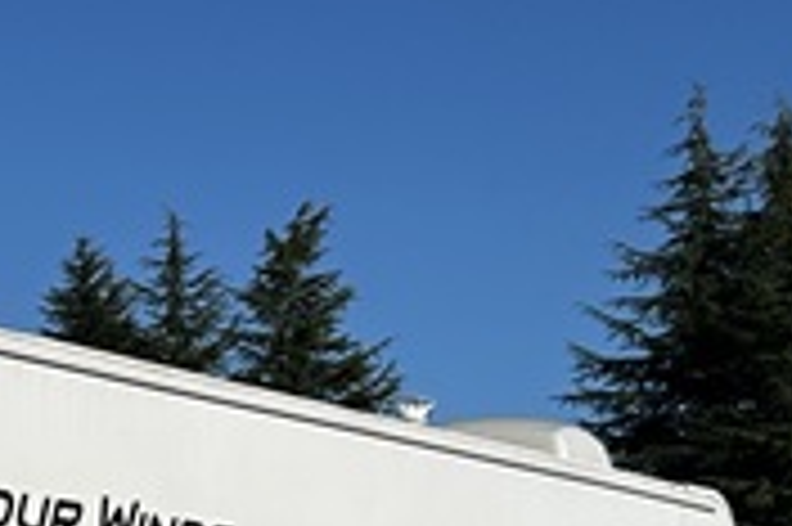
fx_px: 3121
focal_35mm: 142
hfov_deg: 13.8
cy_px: 575
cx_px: -284
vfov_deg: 9.5
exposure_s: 1/8929
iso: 80
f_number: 1.78
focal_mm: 6.86
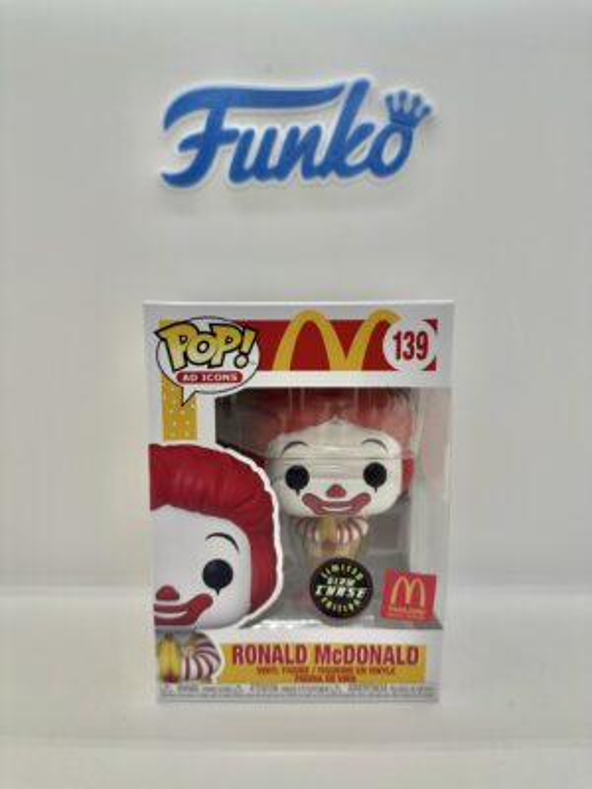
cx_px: 296
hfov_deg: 56.8
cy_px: 394
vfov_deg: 71.6
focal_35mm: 24
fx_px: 547
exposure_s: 1/309
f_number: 1.78
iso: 80
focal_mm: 6.86
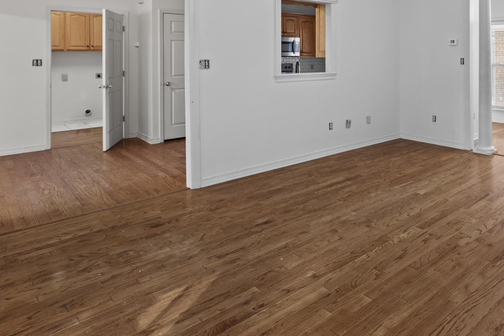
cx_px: 397
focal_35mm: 26
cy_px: 57
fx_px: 364
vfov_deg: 46.4
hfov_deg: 63.9
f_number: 9
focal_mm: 10
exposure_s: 2
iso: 400
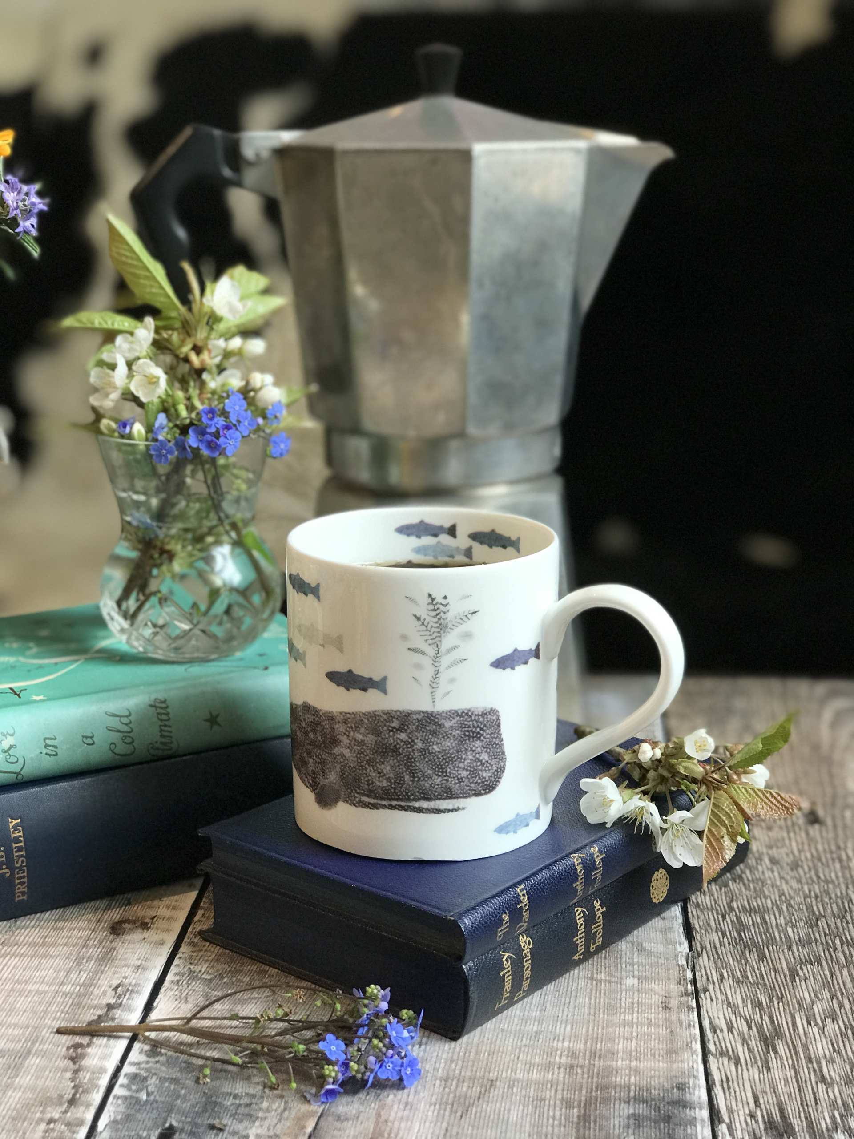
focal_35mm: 57
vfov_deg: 33.8
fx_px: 1875
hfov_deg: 25.7
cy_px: 570
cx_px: 427
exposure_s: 1/50
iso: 80
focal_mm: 6.6
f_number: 2.8
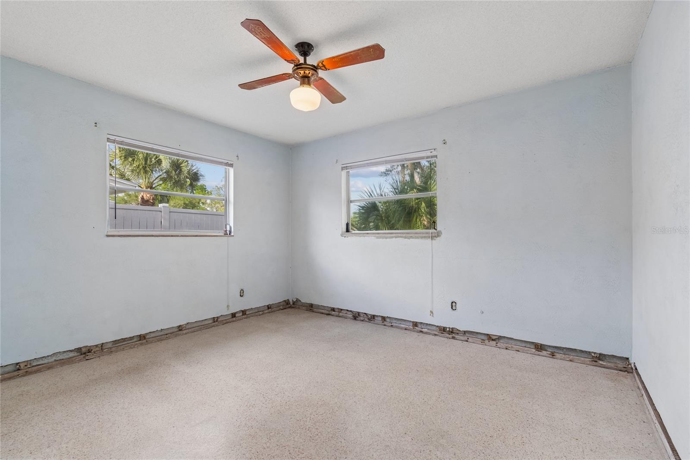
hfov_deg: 100.4
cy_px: 230
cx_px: 345
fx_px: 287
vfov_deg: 77.3
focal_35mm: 15
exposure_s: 1/13
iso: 100
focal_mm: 10
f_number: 7.1
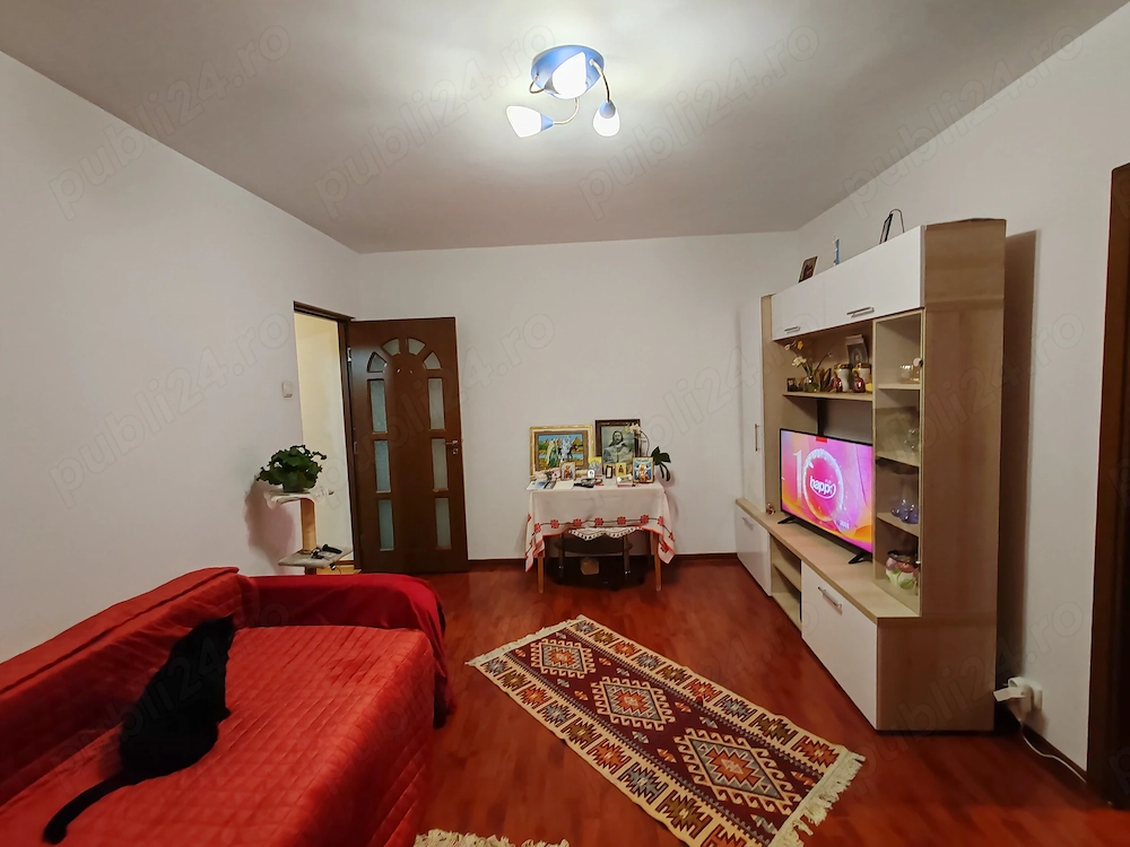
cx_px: 565
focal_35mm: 16
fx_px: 522
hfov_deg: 94.5
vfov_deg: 78.1
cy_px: 424
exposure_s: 1/25
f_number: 2.2
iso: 400
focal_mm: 1.96
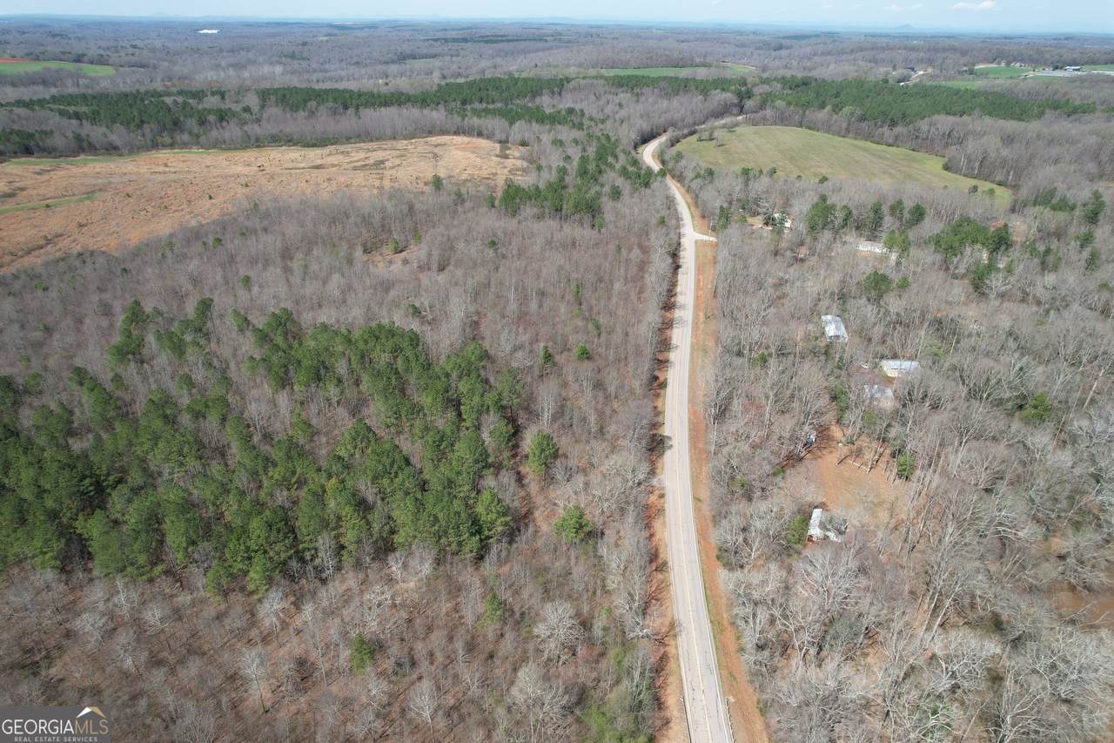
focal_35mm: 22
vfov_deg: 57.2
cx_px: 557
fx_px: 681
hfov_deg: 78.6
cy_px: 372
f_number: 2.8
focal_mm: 8.38
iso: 100
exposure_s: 1/1250
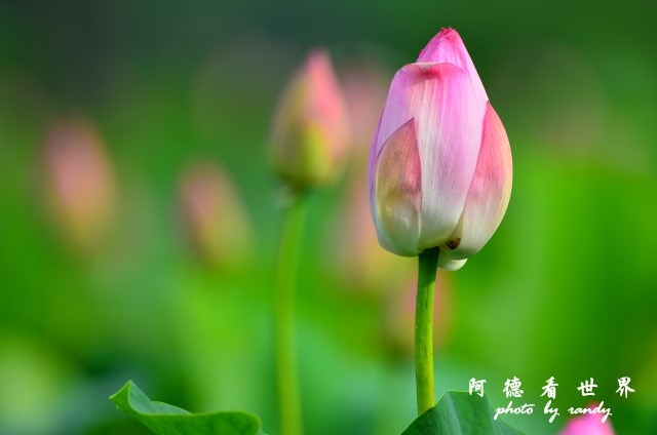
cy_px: 218
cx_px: 328
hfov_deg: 2.3
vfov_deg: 1.5
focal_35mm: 900
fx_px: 16392
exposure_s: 1/250
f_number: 6.3
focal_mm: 600
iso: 100
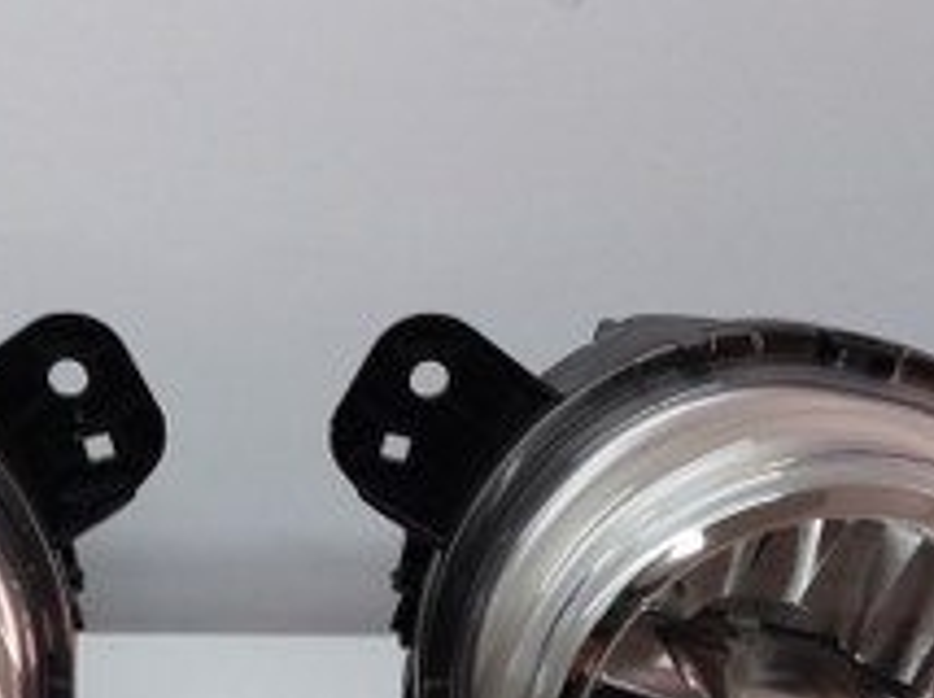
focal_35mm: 87
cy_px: 733
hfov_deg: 22.3
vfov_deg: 16.5
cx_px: 201
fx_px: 2345
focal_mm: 3.3
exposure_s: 1/33
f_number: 2.2
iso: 80
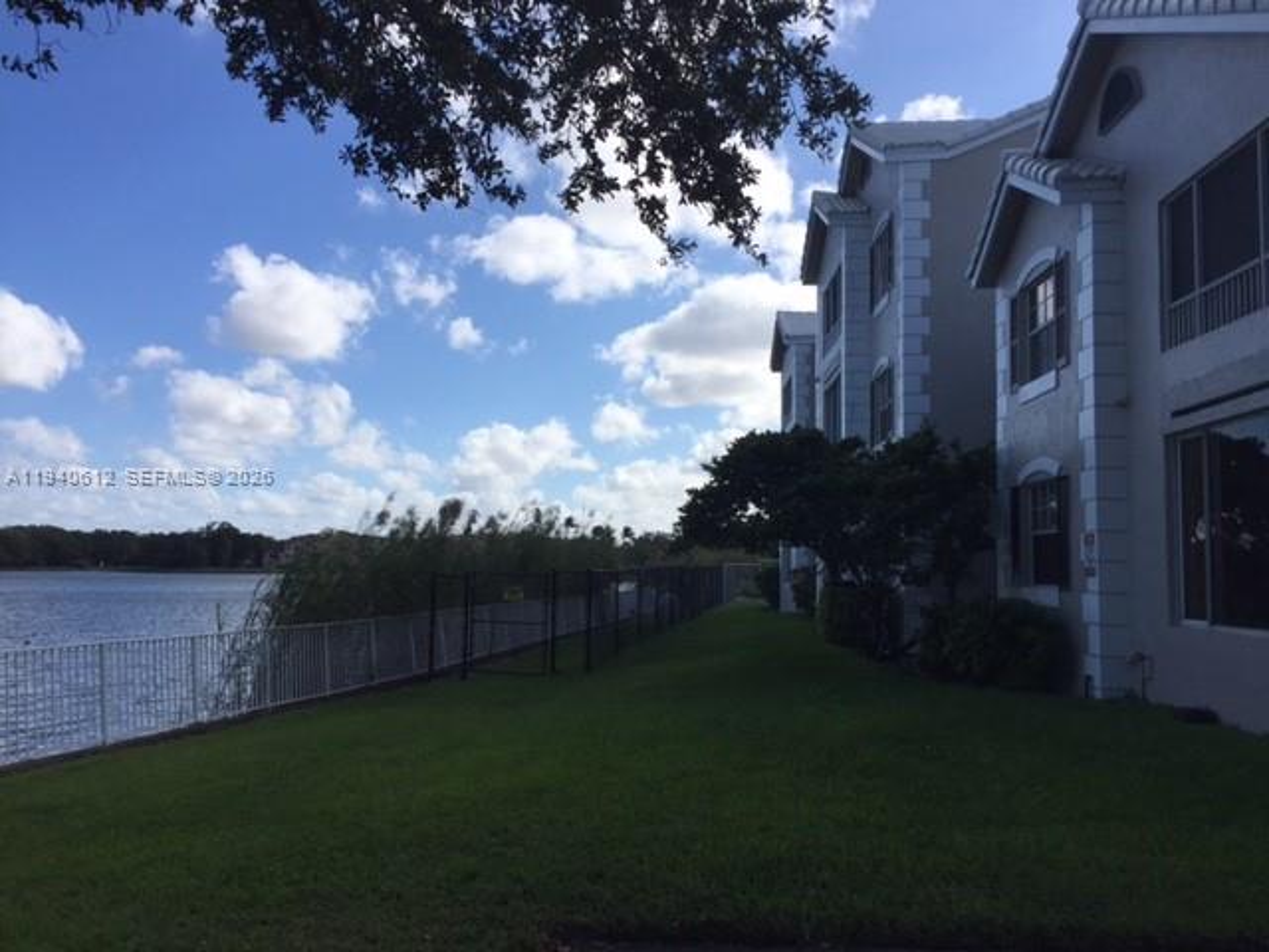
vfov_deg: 48.2
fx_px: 1063
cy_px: 476
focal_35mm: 29
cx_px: 634
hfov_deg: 61.7
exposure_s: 1/3049
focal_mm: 4.15
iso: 32
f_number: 2.2
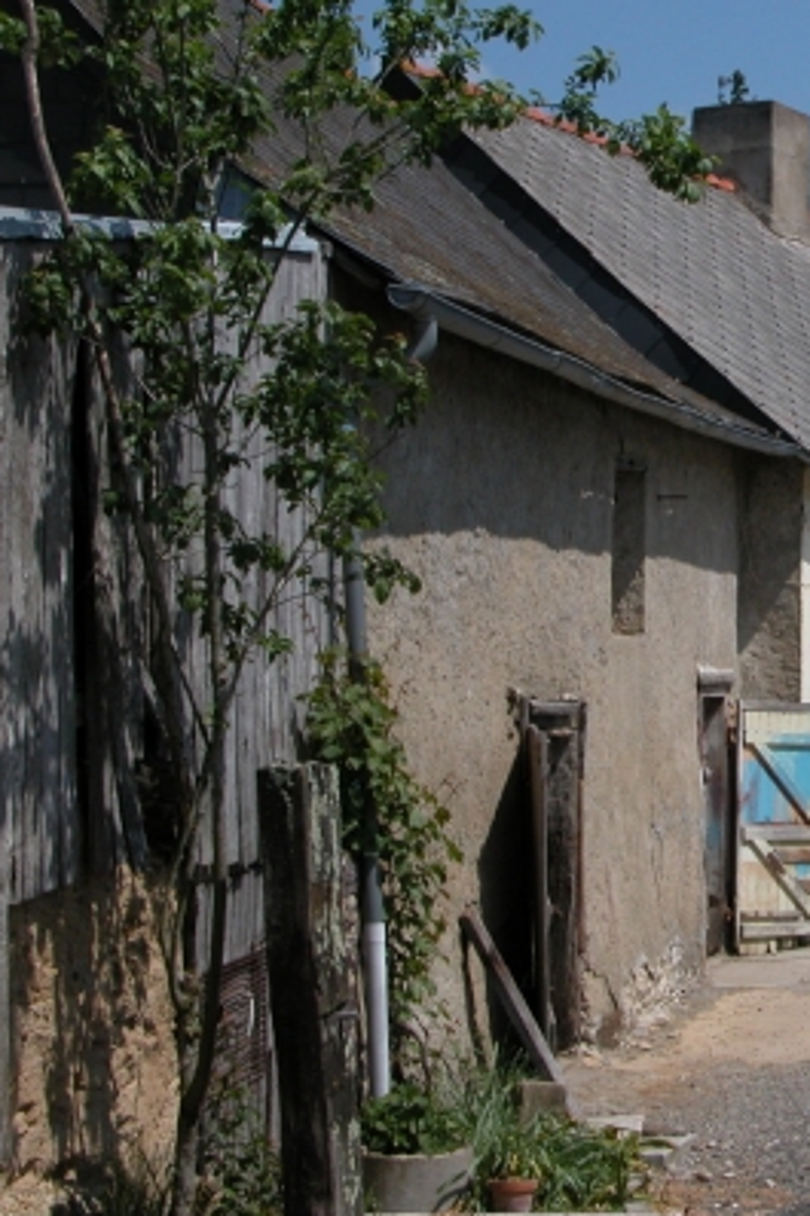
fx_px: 2770
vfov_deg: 24.7
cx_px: 856
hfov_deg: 16.2
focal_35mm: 82
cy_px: 480
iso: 100
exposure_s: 1/469
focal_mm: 11.6
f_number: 7.5
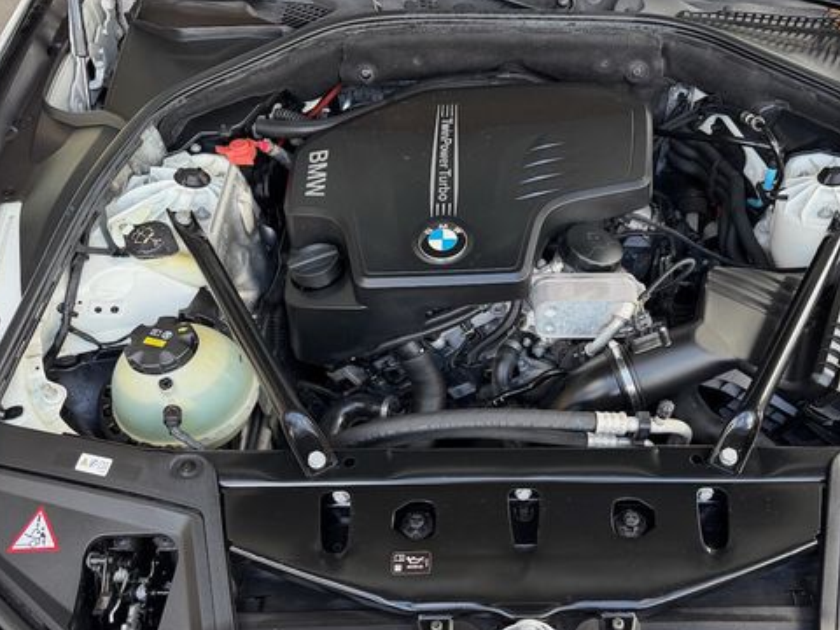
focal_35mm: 32
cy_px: 413
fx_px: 777
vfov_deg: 43.6
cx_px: 509
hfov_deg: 56.3
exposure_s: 1/237
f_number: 1.78
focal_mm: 6.76
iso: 200
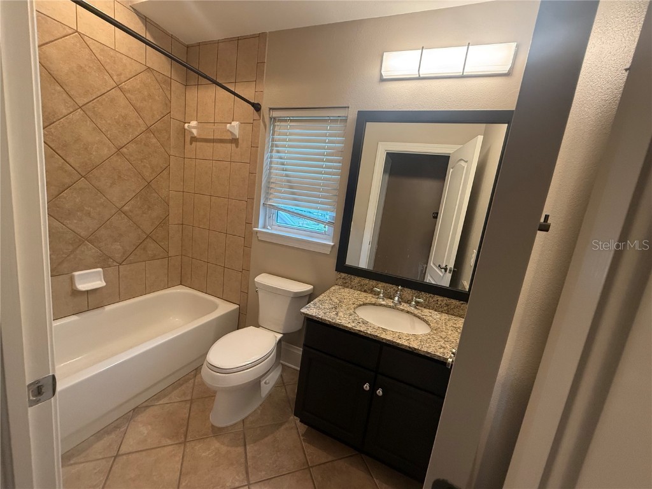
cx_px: 326
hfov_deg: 102.1
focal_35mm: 14
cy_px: 244
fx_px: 264
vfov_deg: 85.7
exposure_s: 1/120
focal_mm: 2.22
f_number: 2.2
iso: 320
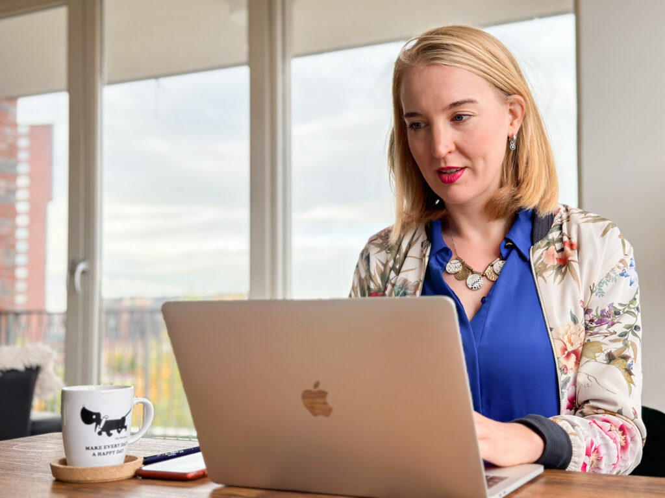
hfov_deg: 39.7
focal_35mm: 48
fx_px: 922
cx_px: 332
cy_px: 249
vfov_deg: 30.3
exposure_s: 1/340
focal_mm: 6.86
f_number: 1.8
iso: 80
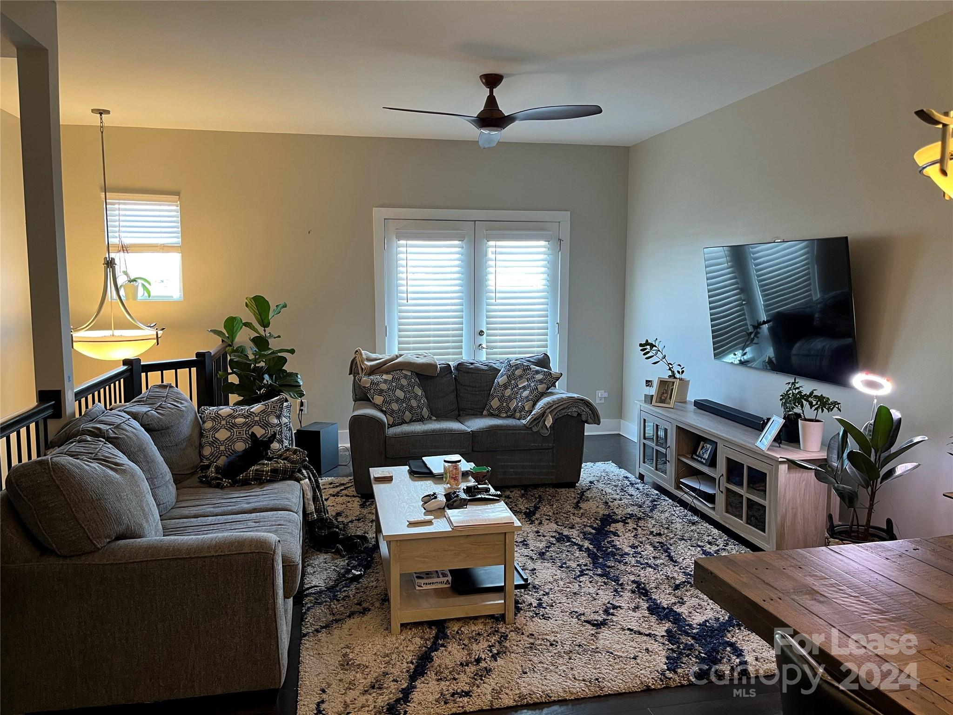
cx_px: 476
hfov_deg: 67.3
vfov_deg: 53.1
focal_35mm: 26
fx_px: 716
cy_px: 358
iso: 100
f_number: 1.6
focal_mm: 5.1
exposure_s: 1/60
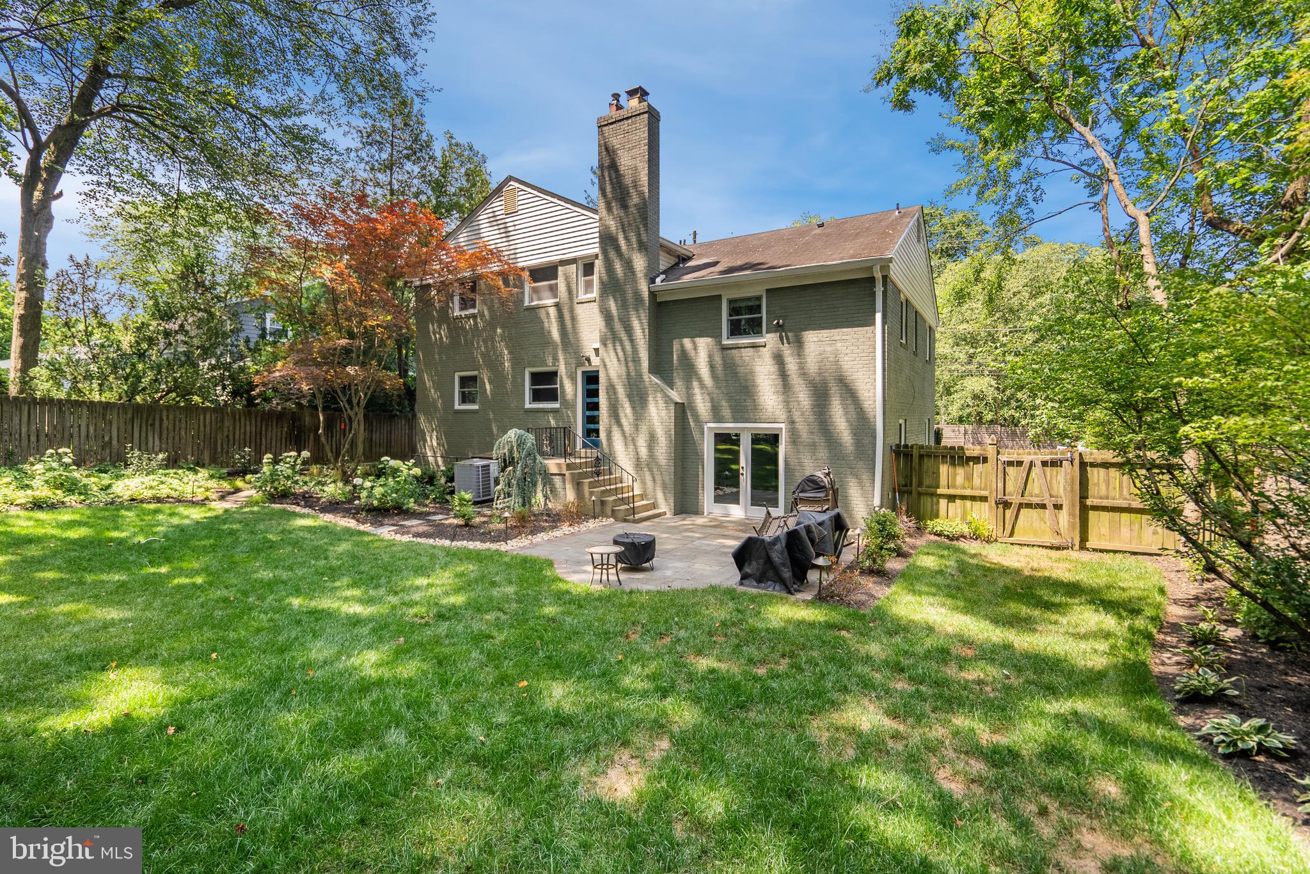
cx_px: 655
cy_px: 437
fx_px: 582
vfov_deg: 73.8
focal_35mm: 16
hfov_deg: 96.7
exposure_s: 1/320
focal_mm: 16
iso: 200
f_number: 4
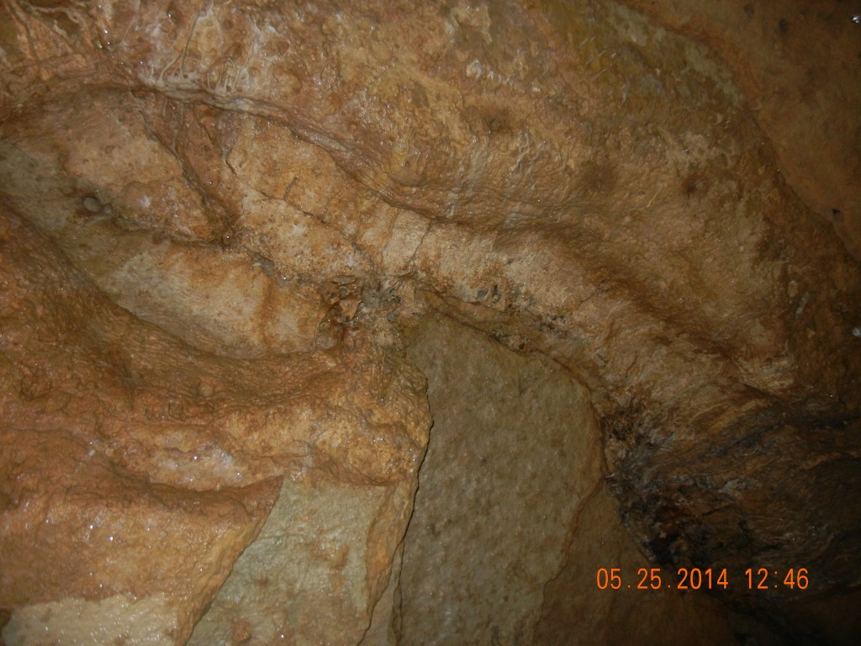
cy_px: 323
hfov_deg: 60.0
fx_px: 746
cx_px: 430
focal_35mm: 30
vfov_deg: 46.8
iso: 400
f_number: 3.5
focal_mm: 5.4
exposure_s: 1/30
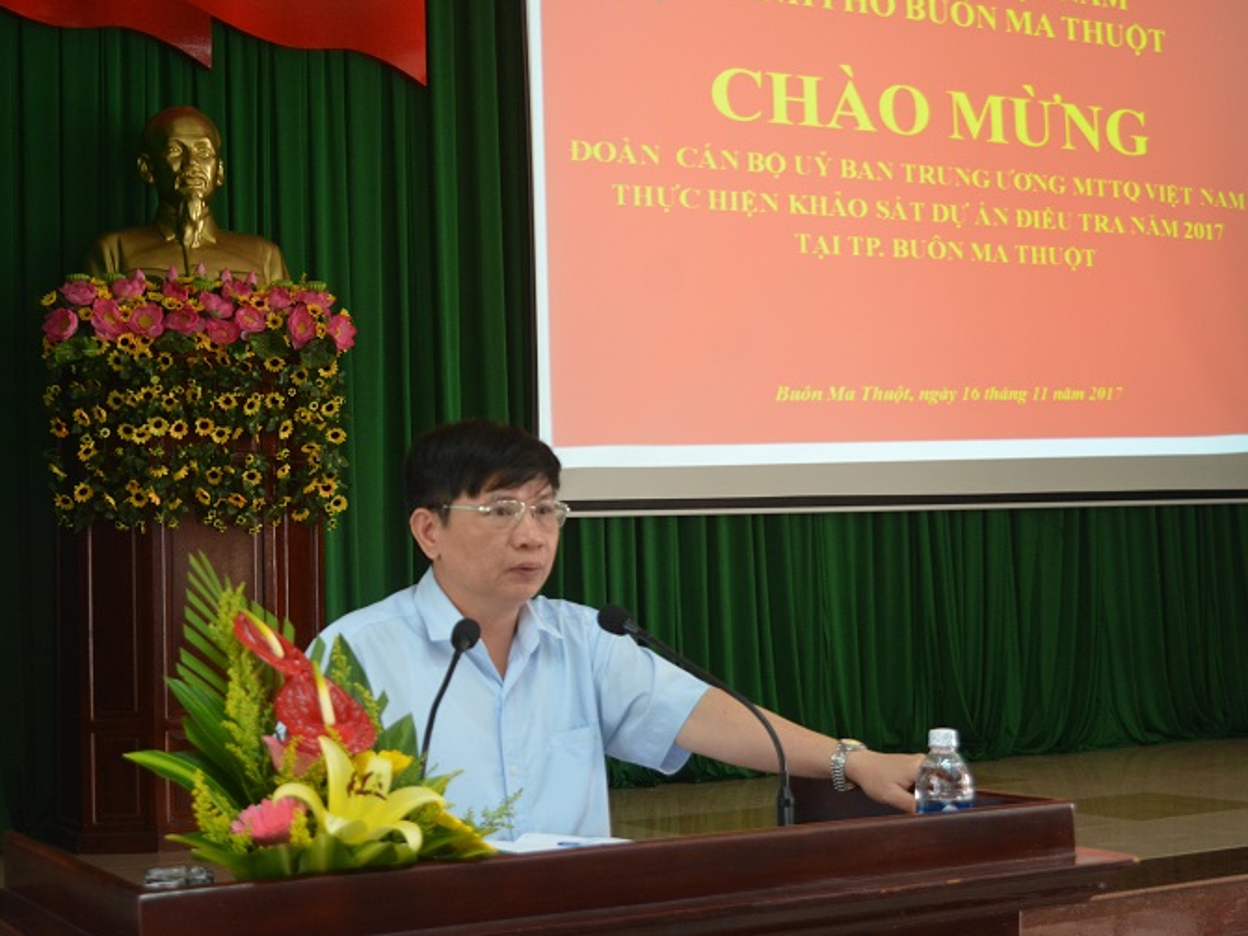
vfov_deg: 26.6
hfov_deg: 34.9
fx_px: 1983
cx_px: 582
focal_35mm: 55
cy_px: 472
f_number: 4.5
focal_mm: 32
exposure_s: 1/50
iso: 1600
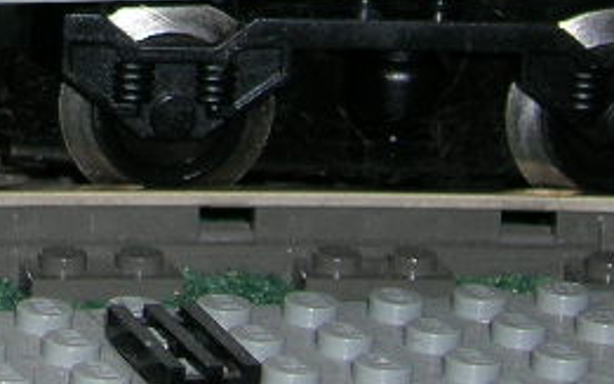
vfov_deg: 8.1
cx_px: -108
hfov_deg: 12.9
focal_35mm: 158
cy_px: -257
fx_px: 2643
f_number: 3
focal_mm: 6.4
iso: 50
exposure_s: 1/60.1
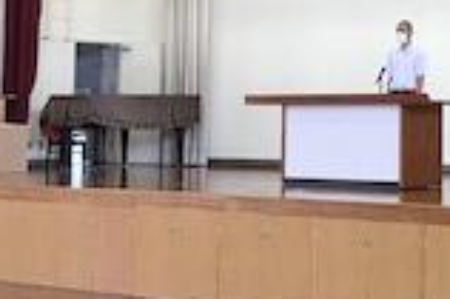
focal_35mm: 98
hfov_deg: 20.0
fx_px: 1224
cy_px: 31
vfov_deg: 13.8
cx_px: 487
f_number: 2.4
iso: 50
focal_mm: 3.3
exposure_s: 1/30
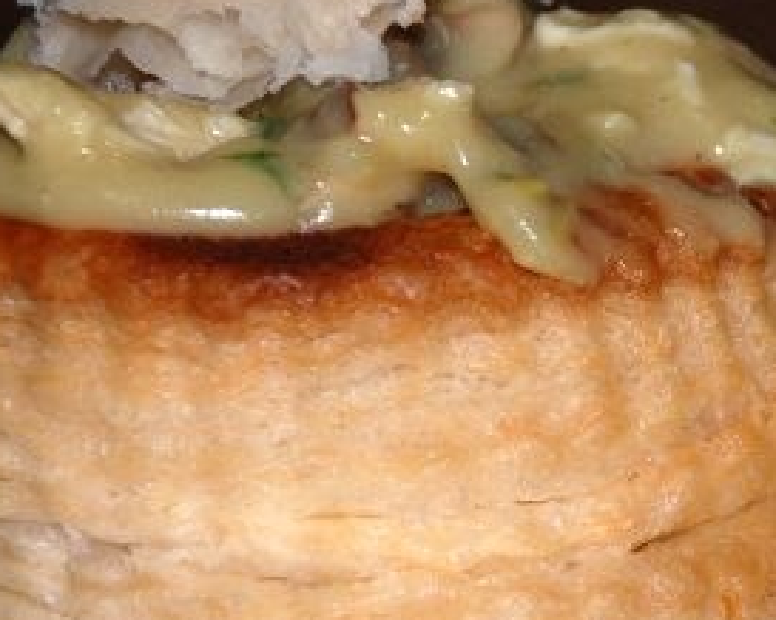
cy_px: 515
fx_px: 8537
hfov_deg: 5.2
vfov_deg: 4.2
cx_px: 878
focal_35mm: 372
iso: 160
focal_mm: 90
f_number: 5.6
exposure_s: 1/60
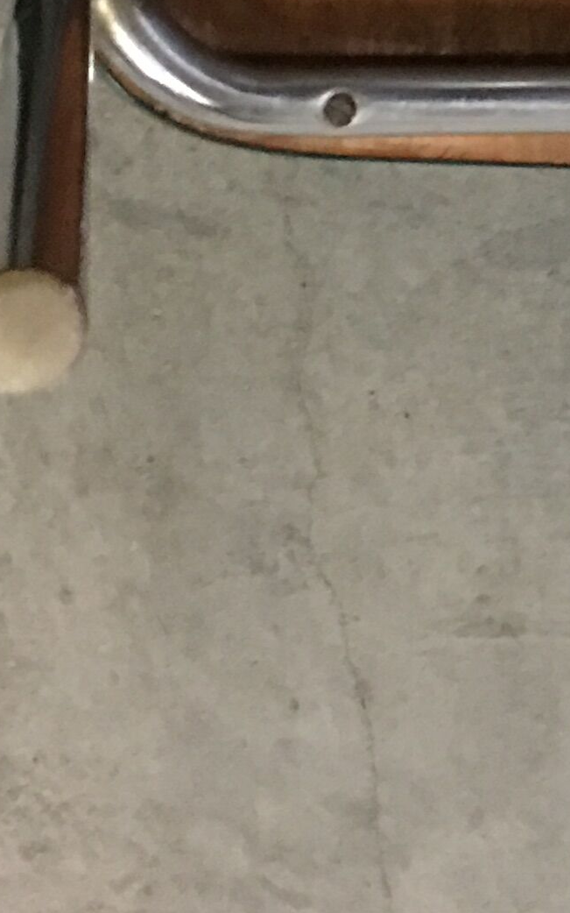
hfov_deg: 10.7
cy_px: -362
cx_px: 795
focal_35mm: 119
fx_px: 2959
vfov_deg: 16.3
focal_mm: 4.15
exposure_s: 1/4
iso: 125
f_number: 2.2
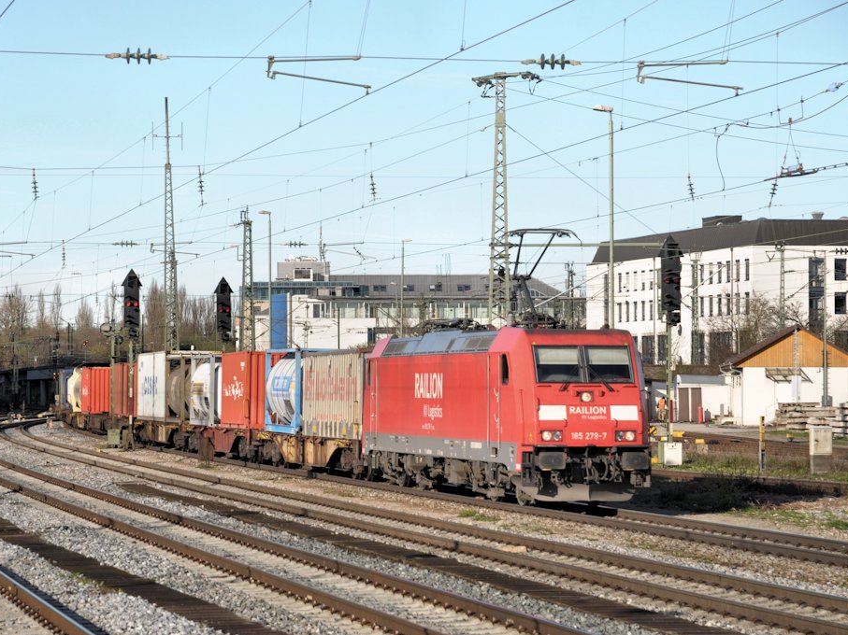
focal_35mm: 127
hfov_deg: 15.5
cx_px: 382
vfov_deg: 11.7
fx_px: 3111
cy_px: 318
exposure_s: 1/500
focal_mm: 78
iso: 320
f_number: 9
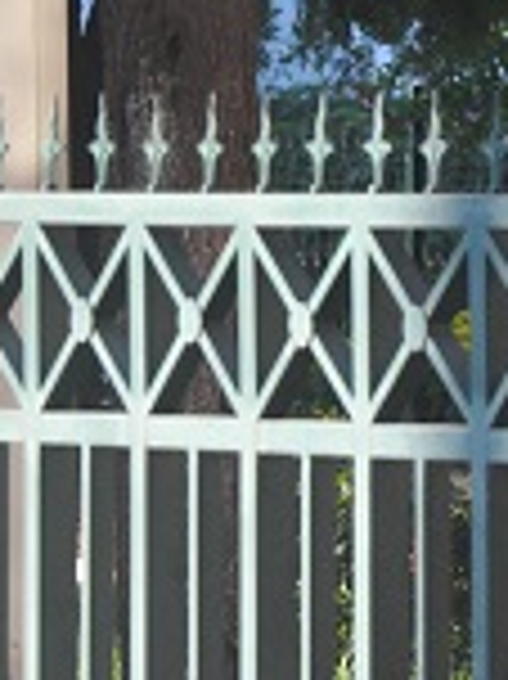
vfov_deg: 3.1
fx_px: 12640
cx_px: 283
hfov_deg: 2.3
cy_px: 27
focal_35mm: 645
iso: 640
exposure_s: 1/640
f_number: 5.6
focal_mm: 105
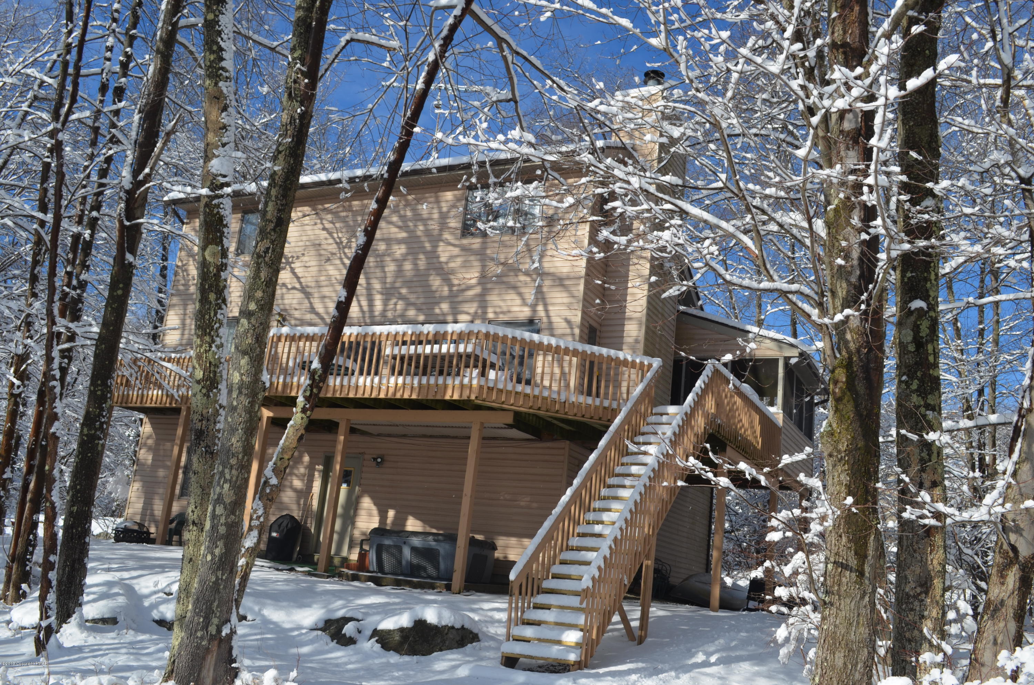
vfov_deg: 39.8
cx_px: 517
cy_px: 342
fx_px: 946
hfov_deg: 57.3
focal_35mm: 33
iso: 100
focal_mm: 22
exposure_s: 1/320
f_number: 9
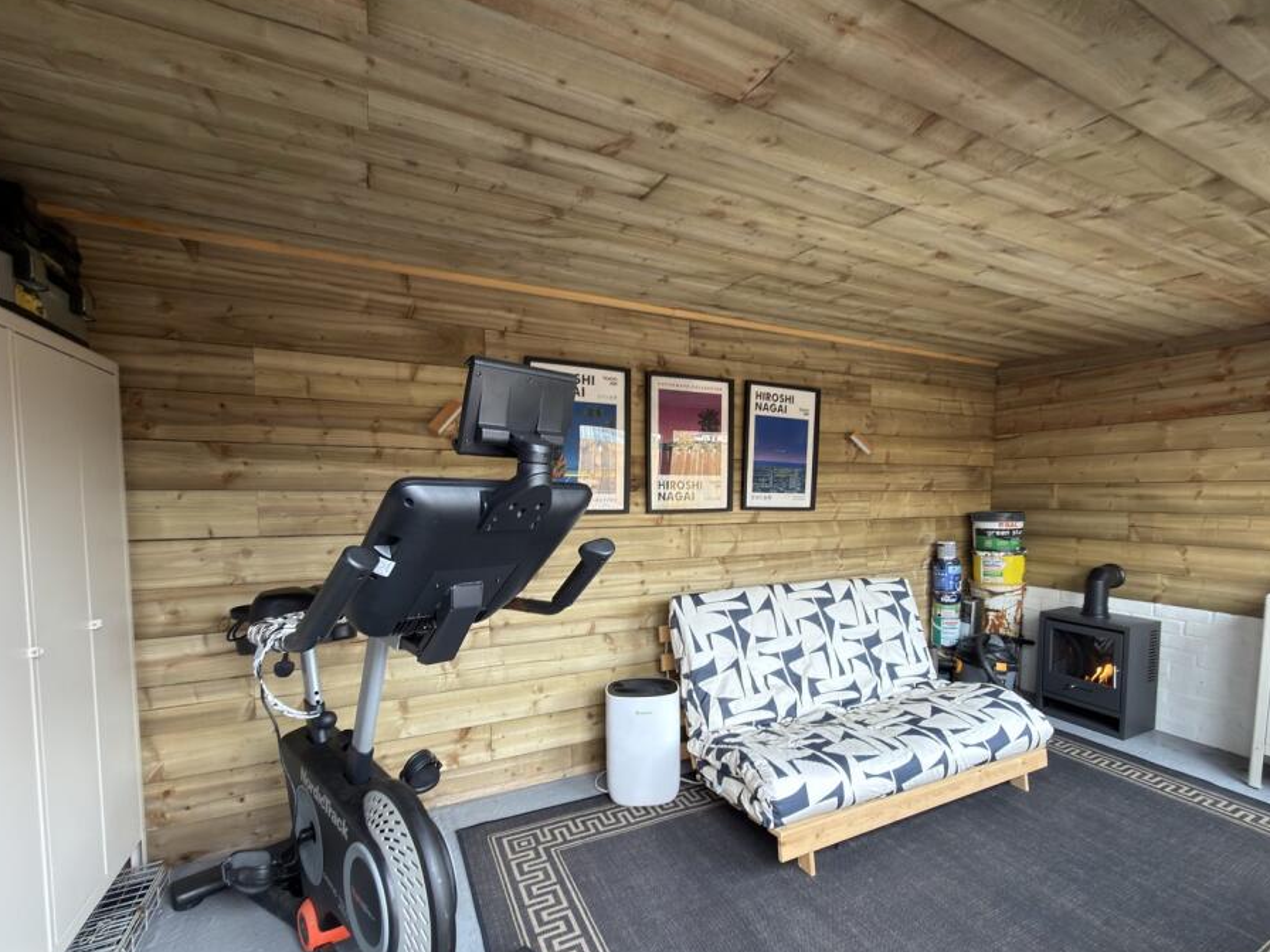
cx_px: 686
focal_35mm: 16
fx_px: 587
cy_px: 533
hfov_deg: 94.3
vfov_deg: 77.8
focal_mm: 2.22
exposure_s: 1/30
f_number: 2.2
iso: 100
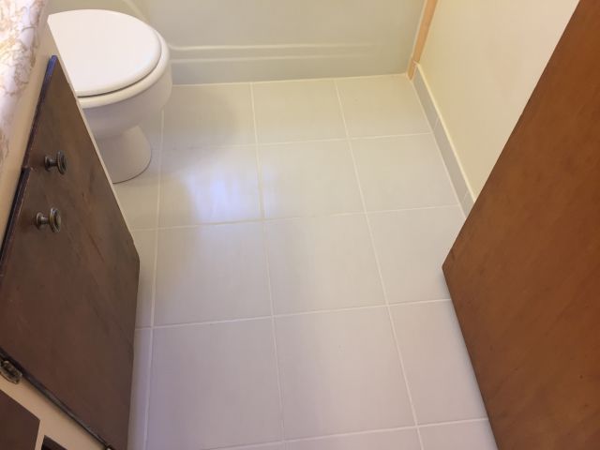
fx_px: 503
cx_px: 300
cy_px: 225
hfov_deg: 61.7
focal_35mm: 29
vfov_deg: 48.2
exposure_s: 1/30
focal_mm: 4.15
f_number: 2.2
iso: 80
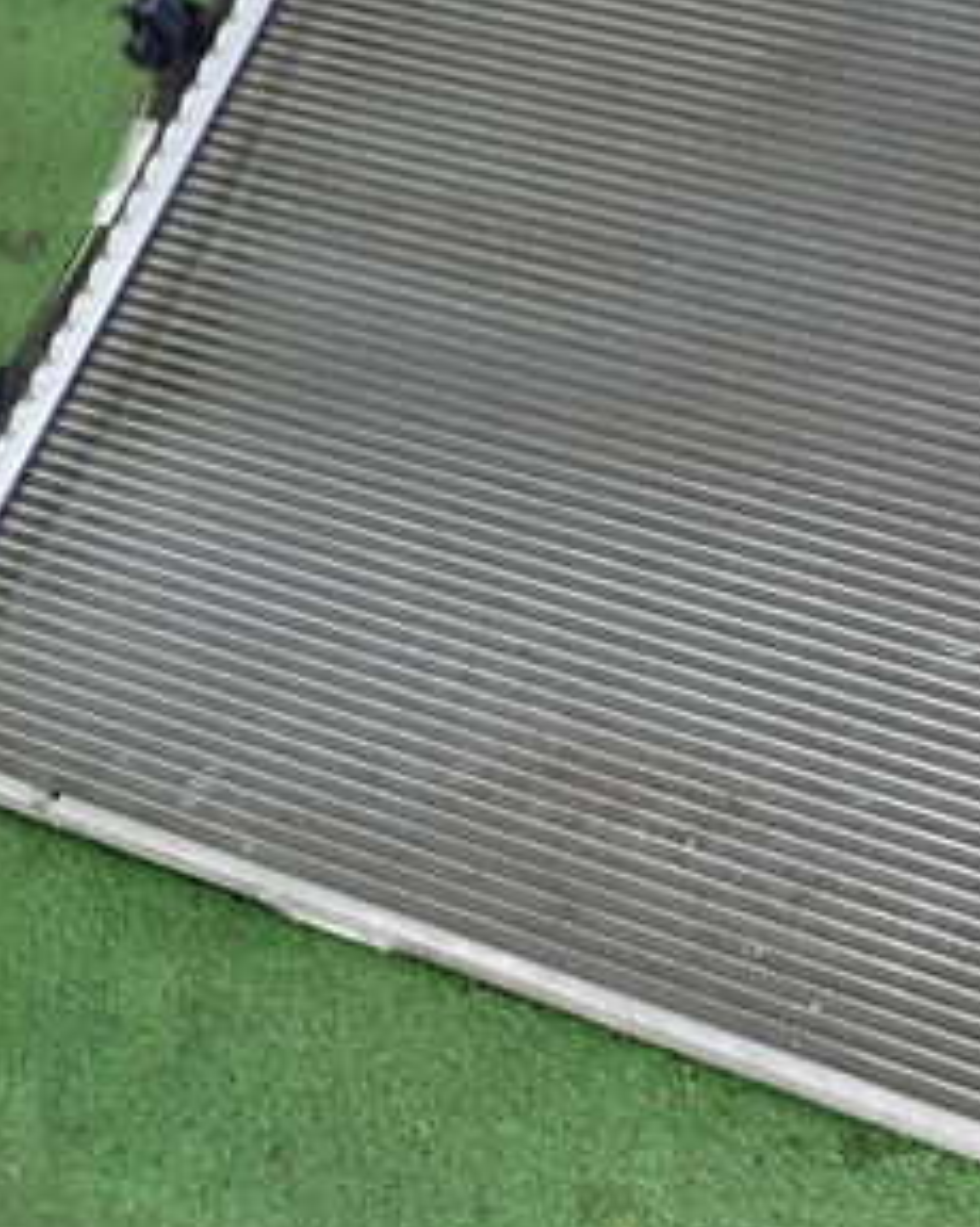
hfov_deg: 24.2
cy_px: 643
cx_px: 895
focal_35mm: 61
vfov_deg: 31.0
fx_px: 2214
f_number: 2.3
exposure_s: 1/30
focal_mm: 5.4
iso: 200
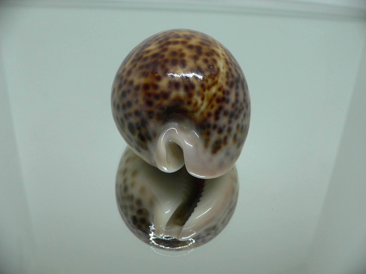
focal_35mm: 35
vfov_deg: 40.7
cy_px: 137
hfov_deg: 52.6
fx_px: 370
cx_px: 183
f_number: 2.8
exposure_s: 1/60
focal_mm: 4.6
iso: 150
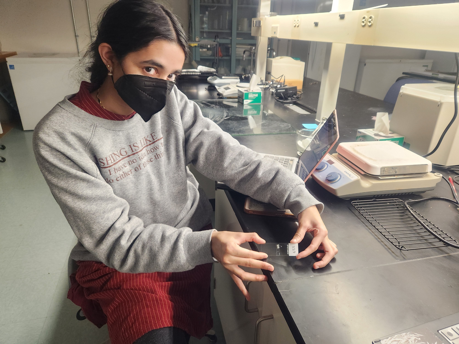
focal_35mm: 23
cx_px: 230
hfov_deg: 73.9
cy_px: 172
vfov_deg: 58.9
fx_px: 305
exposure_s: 1/120
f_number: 1.8
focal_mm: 5.4
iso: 640
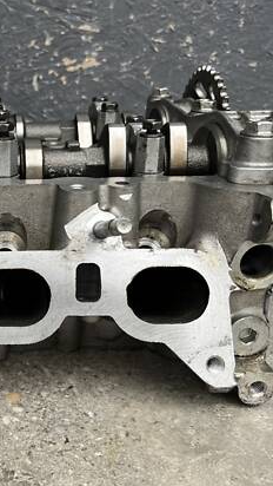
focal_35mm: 44
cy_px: 242
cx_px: -27
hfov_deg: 25.2
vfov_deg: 46.4
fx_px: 566
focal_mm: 5.1
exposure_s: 1/282
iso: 40
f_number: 1.6
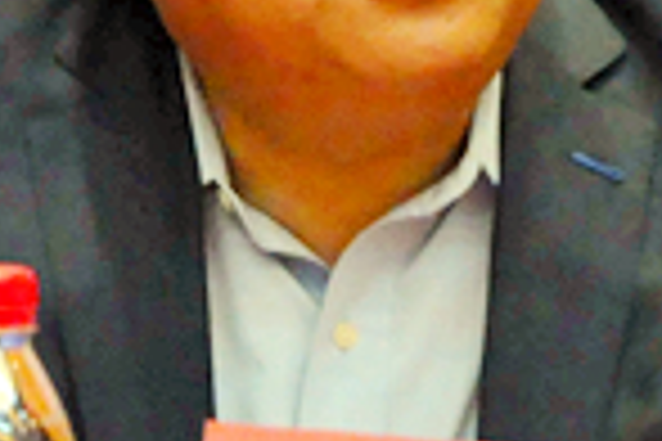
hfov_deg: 10.8
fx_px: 3494
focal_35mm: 190
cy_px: 122
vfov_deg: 7.2
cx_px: 342
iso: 3200
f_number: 7.1
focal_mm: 31
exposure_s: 1/50
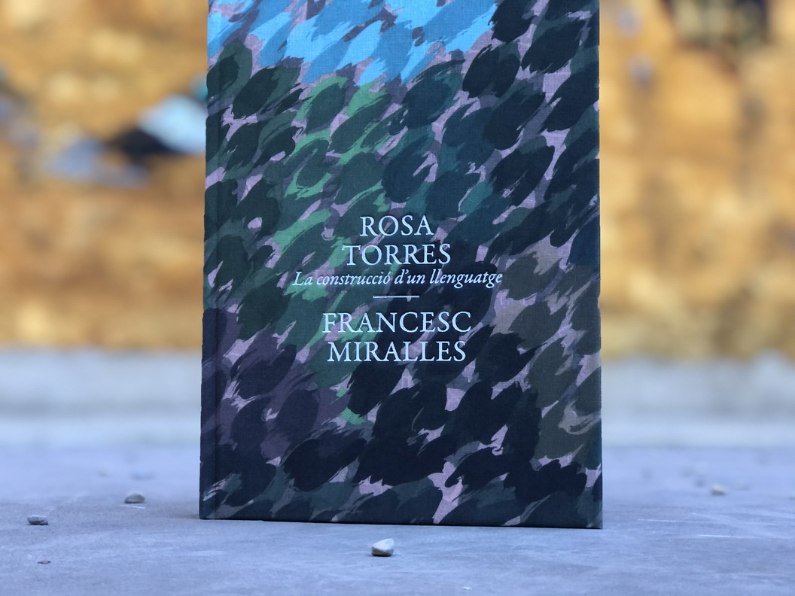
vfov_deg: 25.7
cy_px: 298
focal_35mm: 57
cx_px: 398
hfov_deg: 33.8
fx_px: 1309
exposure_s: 1/30
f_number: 2.8
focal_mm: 6.6
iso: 64
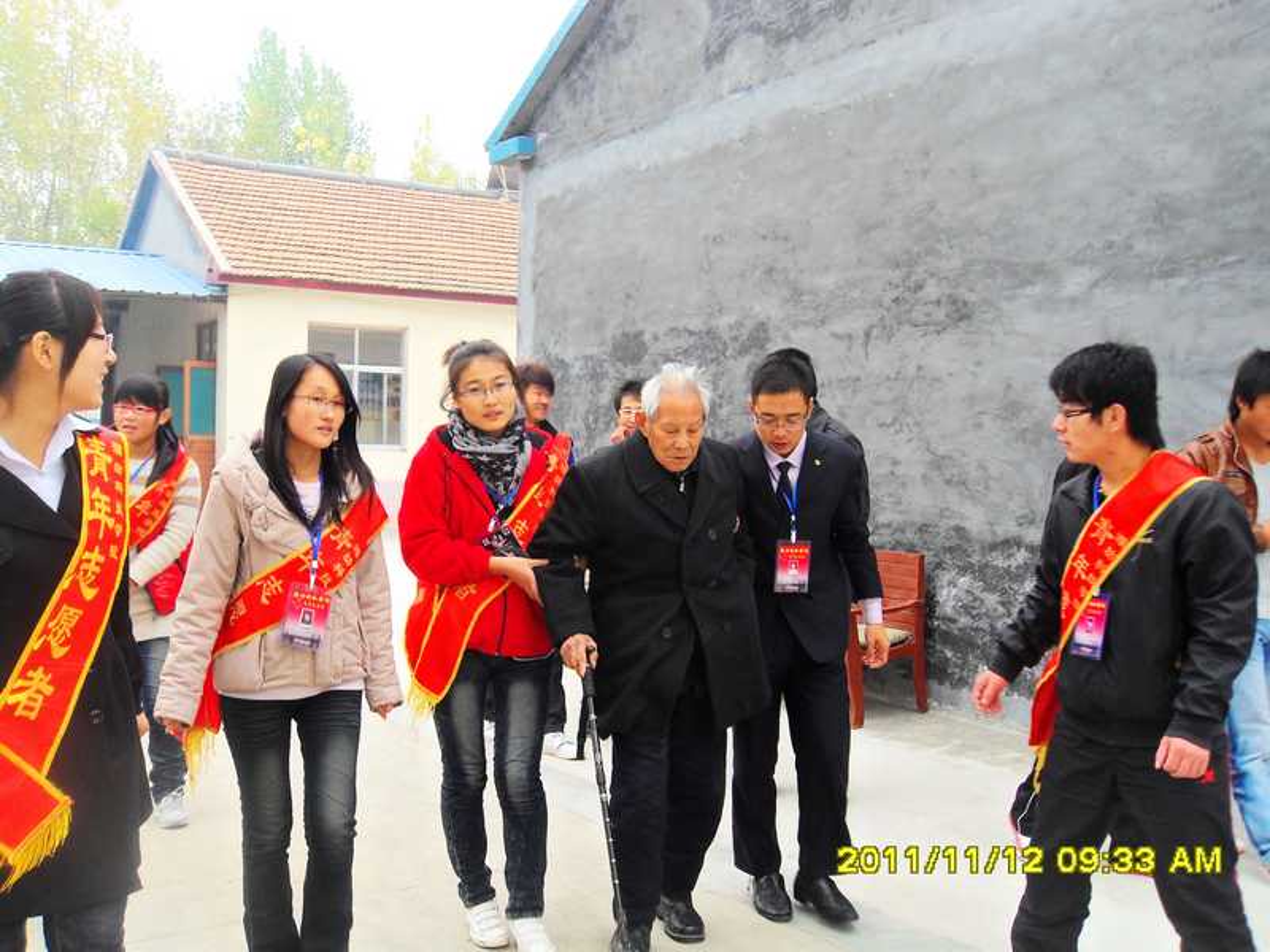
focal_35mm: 35
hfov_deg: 52.6
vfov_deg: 40.7
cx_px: 635
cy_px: 476
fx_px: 1284
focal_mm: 6.3
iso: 80
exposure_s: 1/90
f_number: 3.5
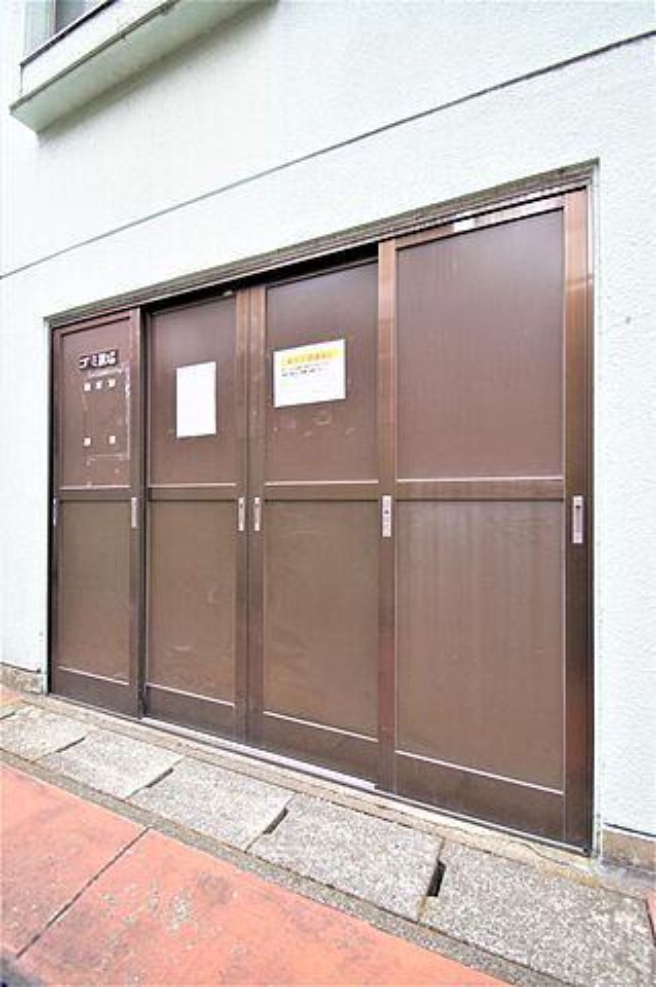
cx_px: 328
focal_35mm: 15
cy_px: 494
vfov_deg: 100.4
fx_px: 411
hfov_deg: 77.2
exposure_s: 1/50
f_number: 4.5
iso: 100
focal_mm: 10
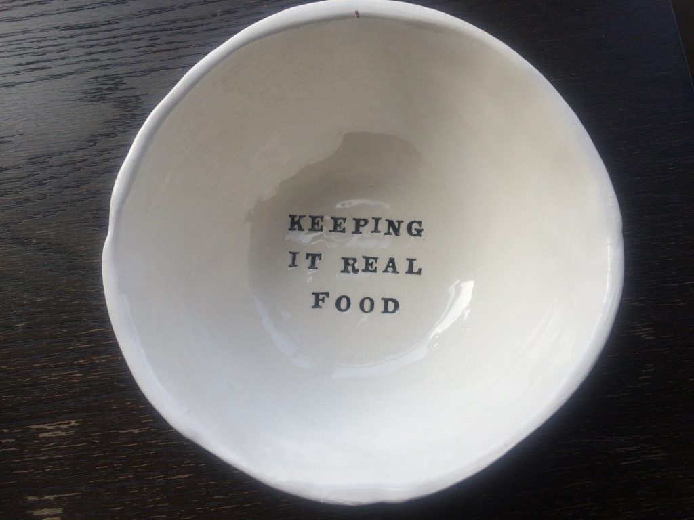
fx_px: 581
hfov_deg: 61.7
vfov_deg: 48.2
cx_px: 347
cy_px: 260
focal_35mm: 29
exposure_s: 1/622
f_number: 2.2
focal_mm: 4.15
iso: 32
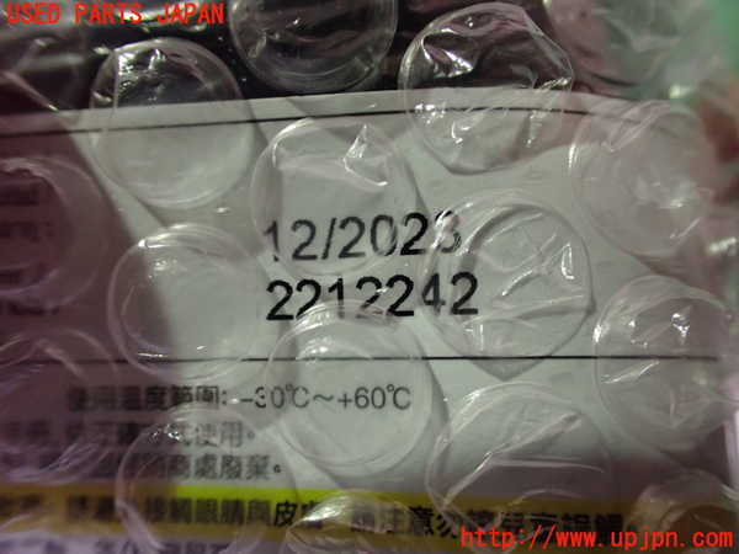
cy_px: 277
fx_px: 640
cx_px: 370
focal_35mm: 30
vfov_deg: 46.8
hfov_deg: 60.0
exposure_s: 1/60
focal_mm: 5.4
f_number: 2.3
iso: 800
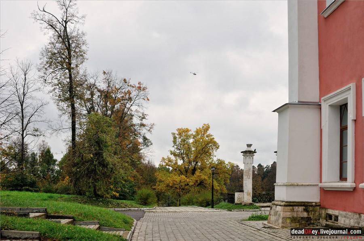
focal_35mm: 36
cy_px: 120
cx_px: 182
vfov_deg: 36.8
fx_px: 363
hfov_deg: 53.2
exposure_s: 1/200
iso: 320
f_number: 8
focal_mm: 24
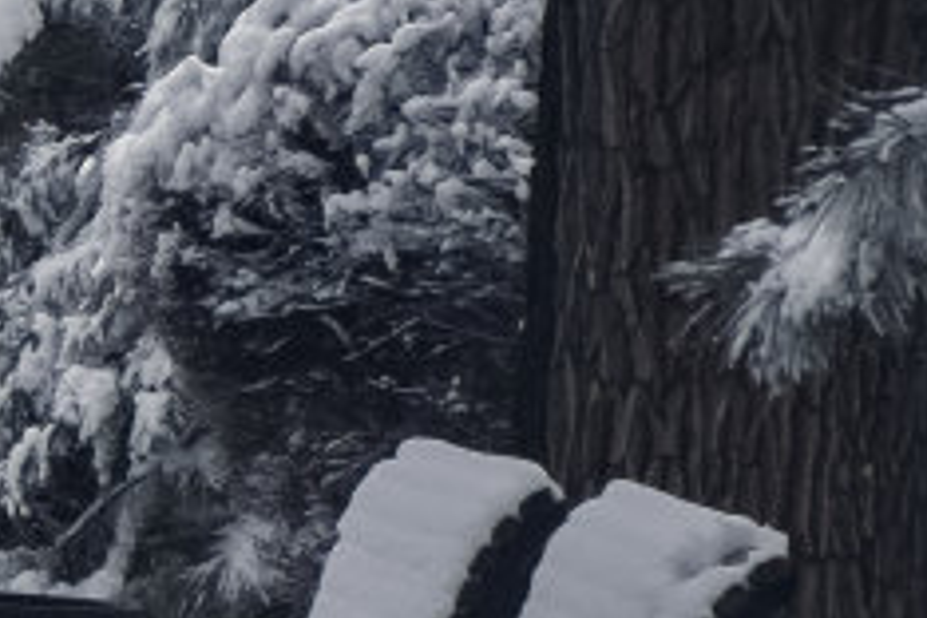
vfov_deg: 2.4
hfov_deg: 3.5
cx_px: -2230
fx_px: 14625
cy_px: 73
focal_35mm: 568
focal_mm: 55
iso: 800
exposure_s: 1/210
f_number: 8
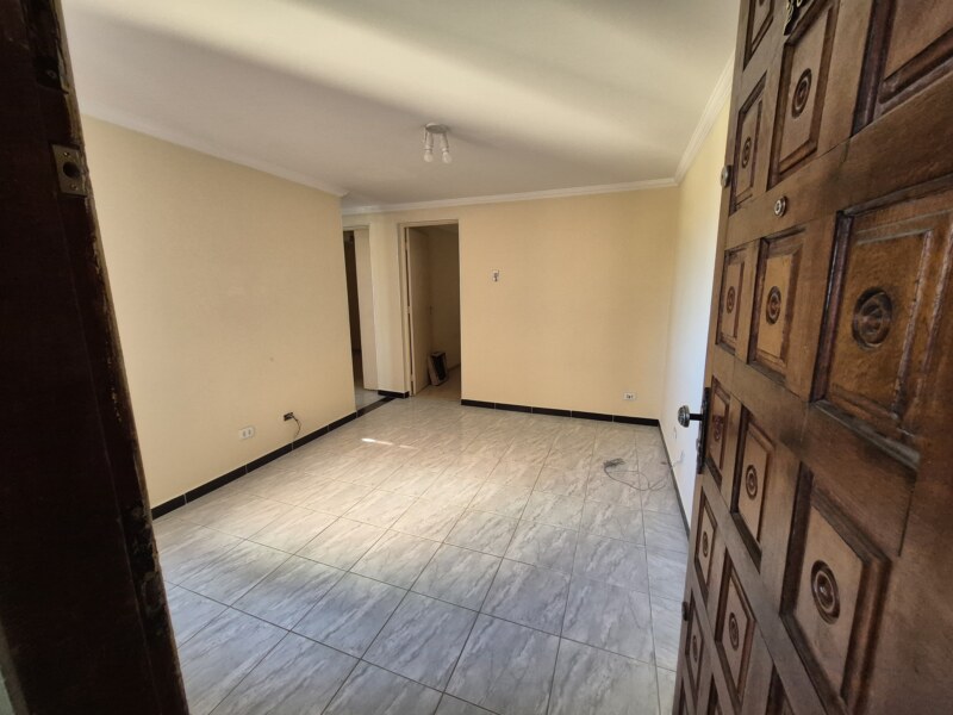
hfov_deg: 106.2
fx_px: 358
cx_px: 476
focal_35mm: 13
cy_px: 358
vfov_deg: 89.9
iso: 250
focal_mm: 1.74
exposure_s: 1/60
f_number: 2.2
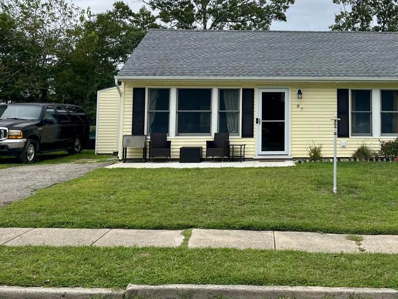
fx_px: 540
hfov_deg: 39.3
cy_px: 82
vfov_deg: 30.5
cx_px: 302
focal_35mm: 47
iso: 50
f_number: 1.6
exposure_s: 1/1623
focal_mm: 5.1
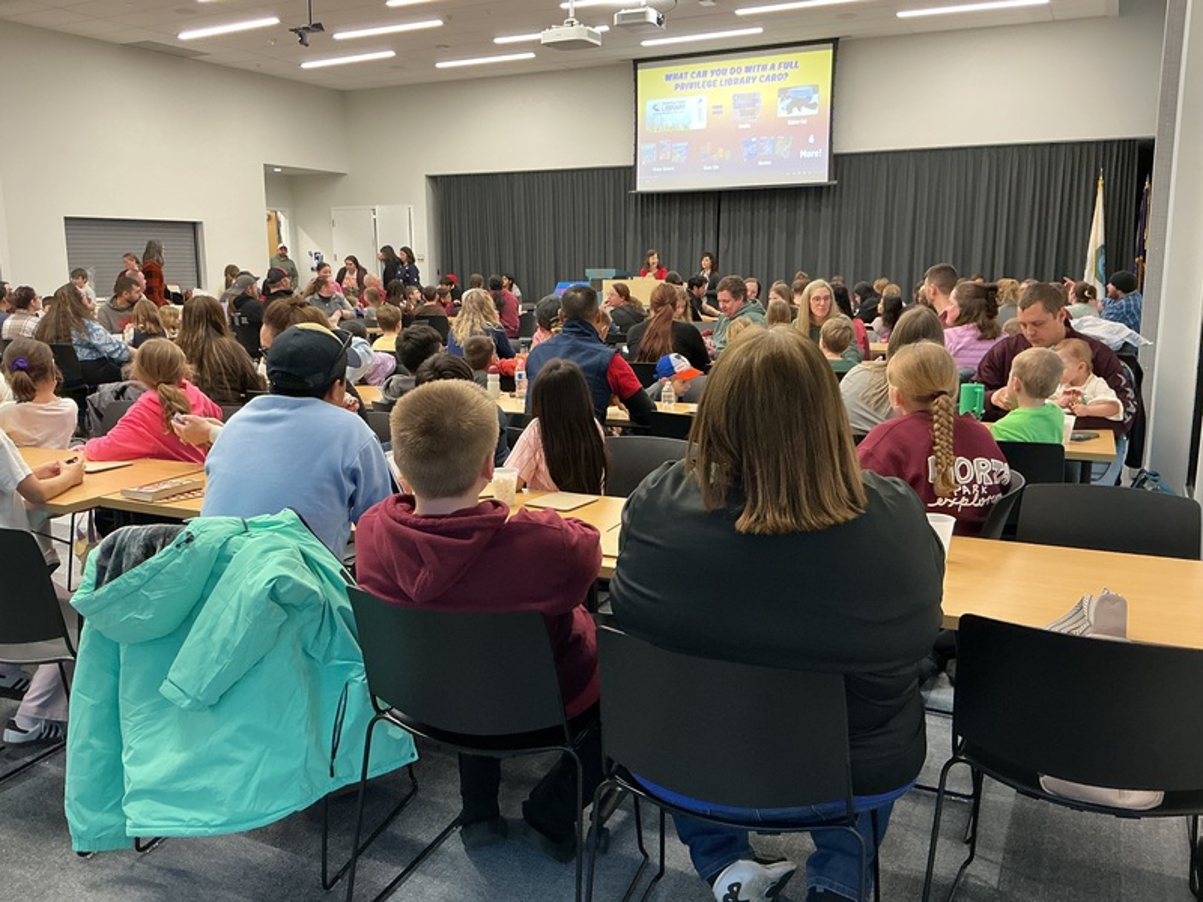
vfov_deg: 48.2
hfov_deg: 61.7
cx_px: 602
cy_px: 451
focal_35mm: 29
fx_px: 1008
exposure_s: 1/60
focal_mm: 3
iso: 160
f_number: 1.8
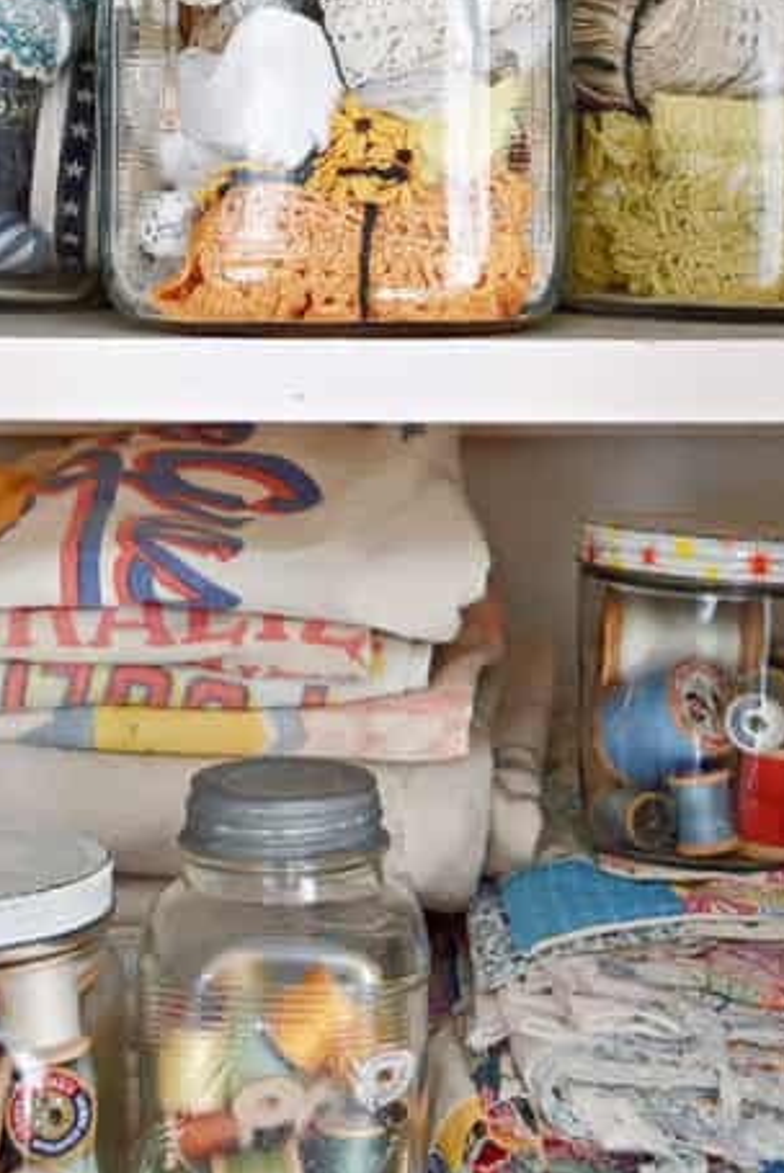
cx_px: 442
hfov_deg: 15.0
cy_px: 26
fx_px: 2972
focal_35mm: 91
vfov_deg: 21.6
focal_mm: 27
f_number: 4
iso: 400
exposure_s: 1/60
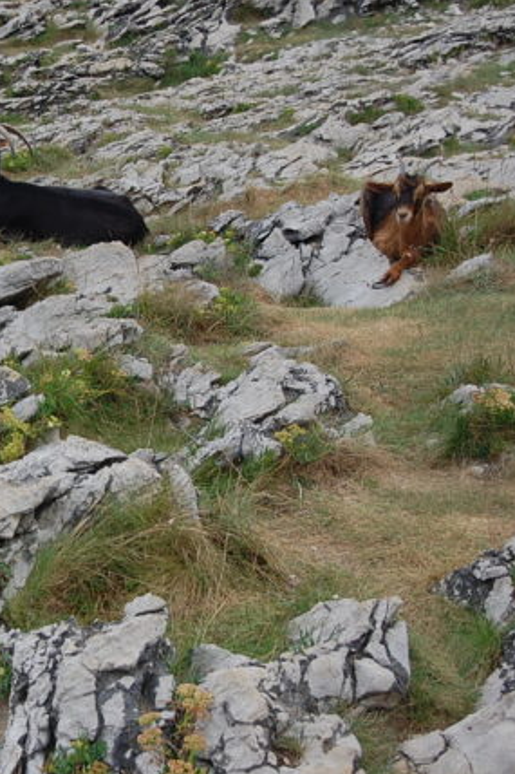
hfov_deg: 14.7
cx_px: -38
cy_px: 389
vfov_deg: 22.4
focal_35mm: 91
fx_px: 1954
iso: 200
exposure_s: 1/200
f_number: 7.1
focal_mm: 40
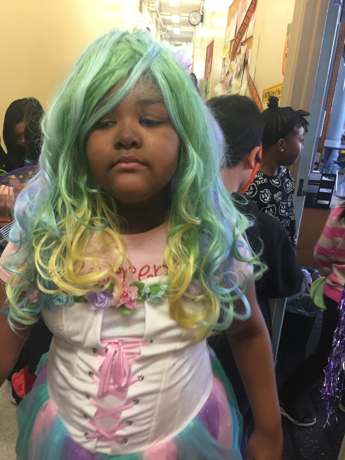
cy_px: 230
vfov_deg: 61.7
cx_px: 172
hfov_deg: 48.2
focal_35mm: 29
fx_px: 385
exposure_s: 1/15
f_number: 2.2
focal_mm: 4.15
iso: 64
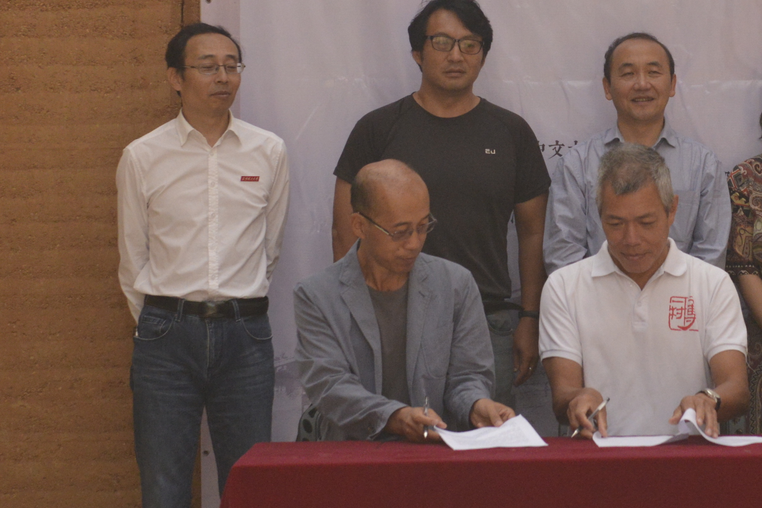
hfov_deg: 11.1
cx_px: 637
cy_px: 35
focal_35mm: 185
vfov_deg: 7.4
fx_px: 3917
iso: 2500
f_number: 4.5
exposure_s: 1/2000
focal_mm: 62
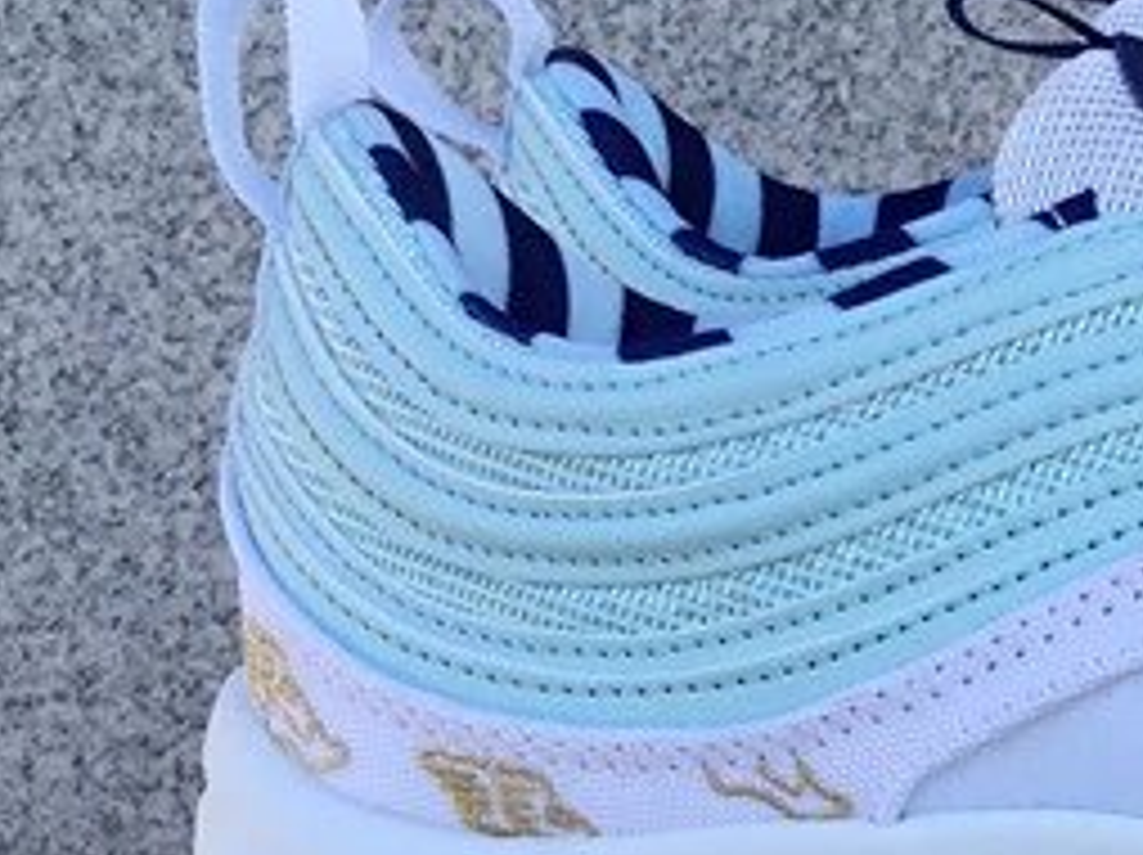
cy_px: 1051
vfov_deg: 13.1
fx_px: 3629
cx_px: 1480
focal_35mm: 110
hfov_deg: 16.9
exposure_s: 1/429
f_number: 2.4
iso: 25
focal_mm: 3.3
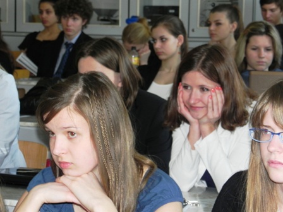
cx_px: 142
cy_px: 106
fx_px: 1055
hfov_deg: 15.3
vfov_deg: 11.5
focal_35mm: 129
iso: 200
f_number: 5
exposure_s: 1/30
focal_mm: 23
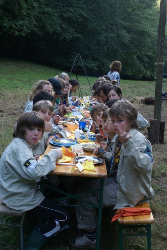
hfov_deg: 25.8
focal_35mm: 52
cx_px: 84
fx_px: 364
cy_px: 125
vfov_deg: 37.8
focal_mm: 35
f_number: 5.6
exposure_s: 1/60
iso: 250
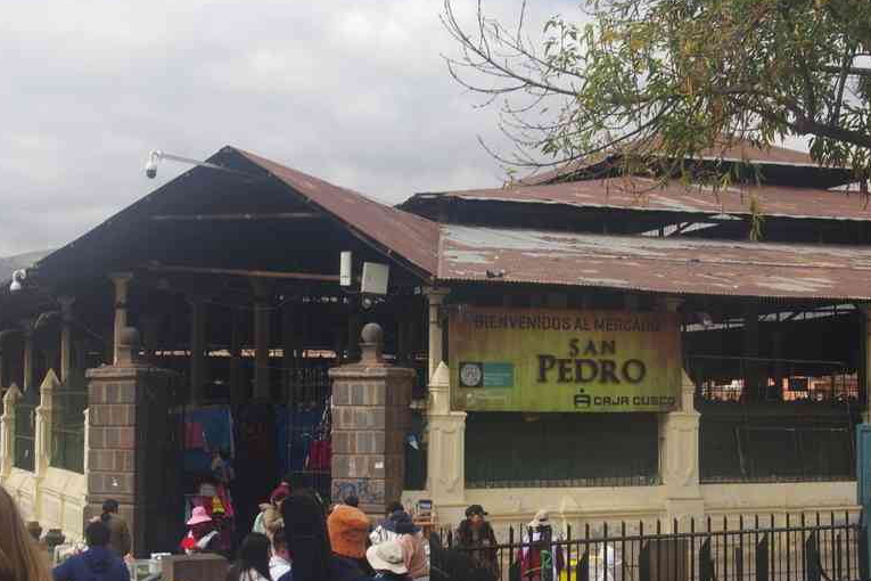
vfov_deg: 21.0
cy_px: 292
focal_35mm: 65
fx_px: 1564
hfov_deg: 31.0
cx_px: 525
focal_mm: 33
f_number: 11
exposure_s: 1/60
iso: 200
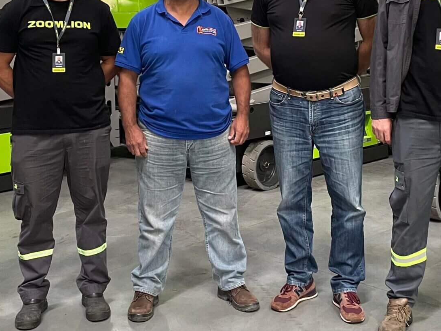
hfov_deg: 31.7
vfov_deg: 23.5
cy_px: 49
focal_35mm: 61
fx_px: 777
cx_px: 224
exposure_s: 1/60
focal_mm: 4.2
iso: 160
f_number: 1.6
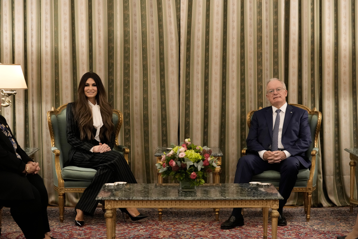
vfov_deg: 15.0
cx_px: 179
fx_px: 905
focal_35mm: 91
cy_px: 120
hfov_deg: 22.4
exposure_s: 1/250
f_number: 3.5
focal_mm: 91
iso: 4000
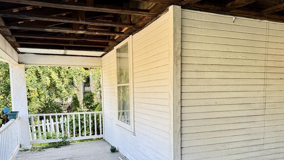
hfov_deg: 64.3
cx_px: 142
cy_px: 112
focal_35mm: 30
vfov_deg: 38.3
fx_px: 226
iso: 125
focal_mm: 6.76
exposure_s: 1/121
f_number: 1.78
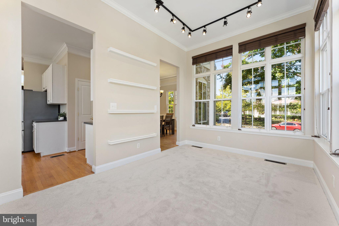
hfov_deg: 104.3
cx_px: 170
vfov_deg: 81.2
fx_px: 132
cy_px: 113
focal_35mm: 14
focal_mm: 14
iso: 500
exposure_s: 1/40
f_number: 8
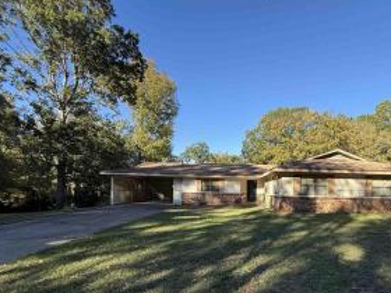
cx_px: 250
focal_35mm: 20
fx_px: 226
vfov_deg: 64.0
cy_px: 200
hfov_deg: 79.9
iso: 50
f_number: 2.2
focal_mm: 2.22
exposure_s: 1/545
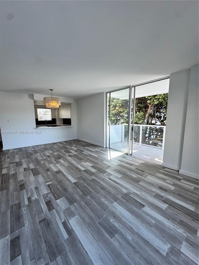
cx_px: 100
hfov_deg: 85.7
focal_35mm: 14
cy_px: 132
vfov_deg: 102.1
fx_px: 107
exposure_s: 1/120
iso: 50
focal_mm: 2.22
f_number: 2.2
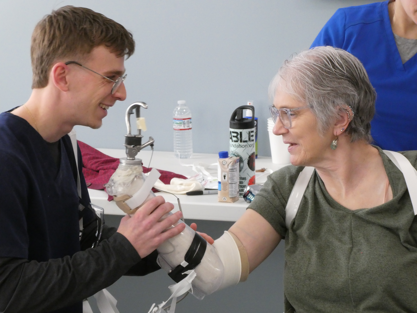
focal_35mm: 115
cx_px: 208
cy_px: 156
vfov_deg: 12.9
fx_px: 1385
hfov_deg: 17.1
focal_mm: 20.6
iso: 640
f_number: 5.1
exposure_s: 1/80
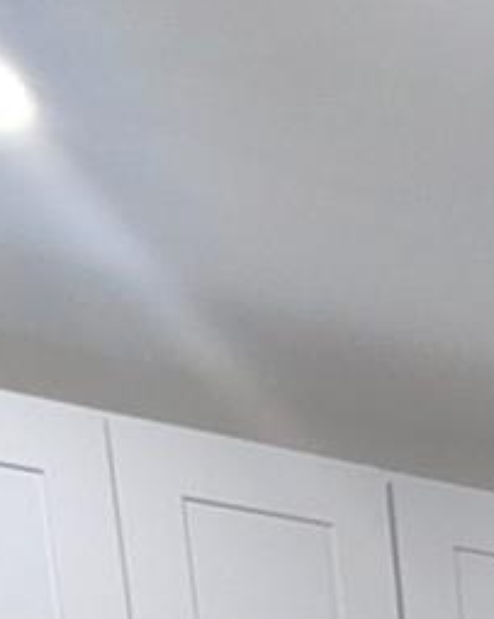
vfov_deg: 14.3
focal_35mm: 98
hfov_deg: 11.7
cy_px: 1413
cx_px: 1302
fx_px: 1792
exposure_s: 1/24
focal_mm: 2.35
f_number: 2.2
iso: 66
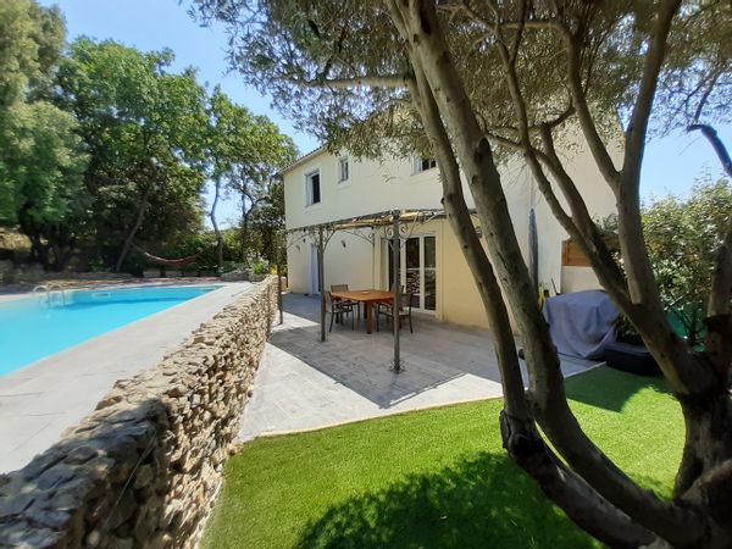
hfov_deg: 106.2
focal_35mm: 13
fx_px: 275
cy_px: 274
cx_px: 366
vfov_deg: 89.9
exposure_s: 1/701
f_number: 2.2
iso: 40
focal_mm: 1.13
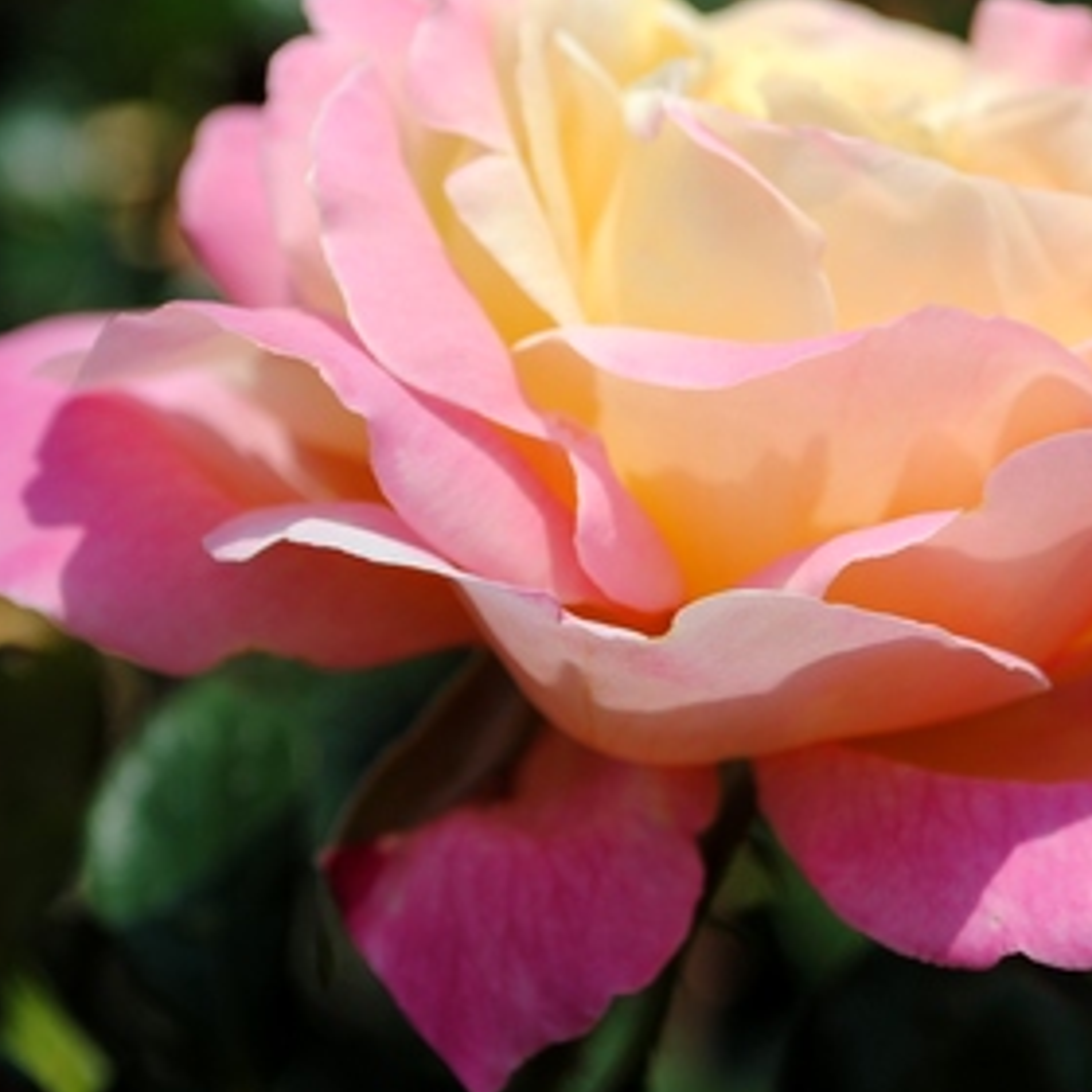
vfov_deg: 16.0
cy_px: 408
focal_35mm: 109
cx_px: 784
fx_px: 3883
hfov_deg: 15.9
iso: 100
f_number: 5.6
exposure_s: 1/800
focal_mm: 45
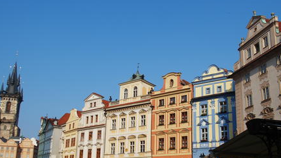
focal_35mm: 36
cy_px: 95
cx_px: 143
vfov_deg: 32.7
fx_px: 268
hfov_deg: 55.3
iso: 100
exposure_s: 1/1000
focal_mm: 6.7
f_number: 4
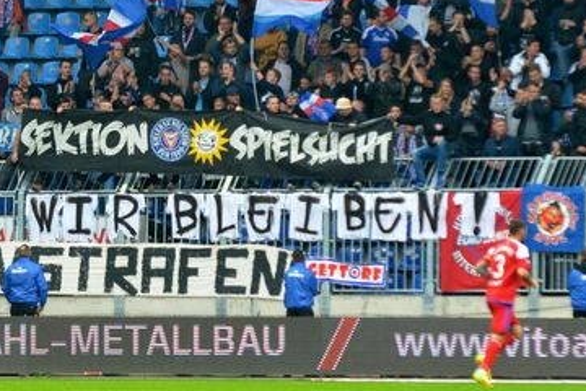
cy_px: 90
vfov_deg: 2.9
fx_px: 7731
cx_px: 280
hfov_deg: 4.3
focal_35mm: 475
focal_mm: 200
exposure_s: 1/1250
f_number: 4.5
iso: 2000
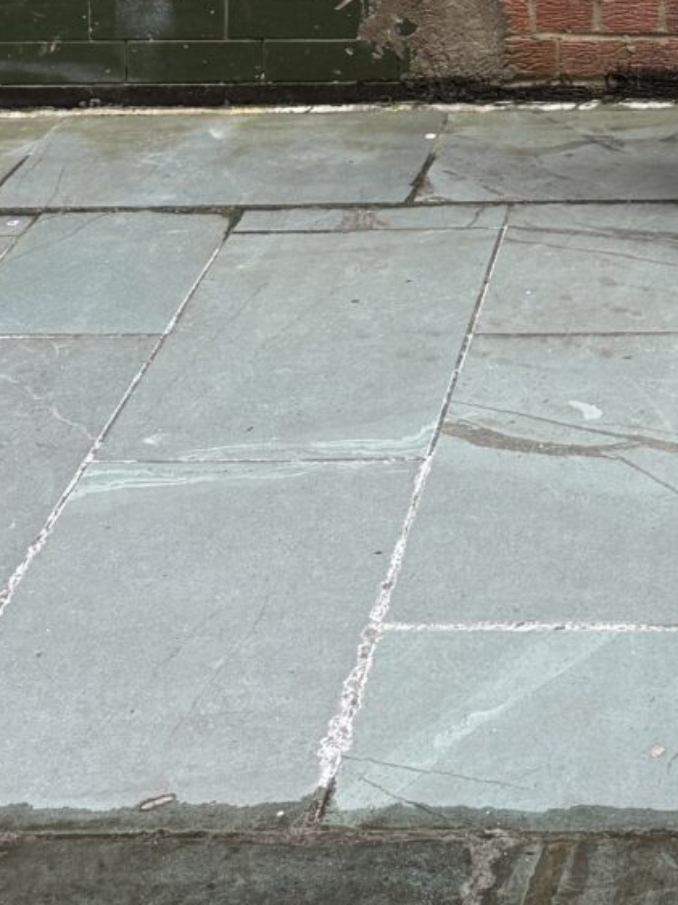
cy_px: -359
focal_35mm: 82
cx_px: 820
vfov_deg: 21.0
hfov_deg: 17.1
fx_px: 2143
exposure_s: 1/50
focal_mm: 6.76
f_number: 1.78
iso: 160
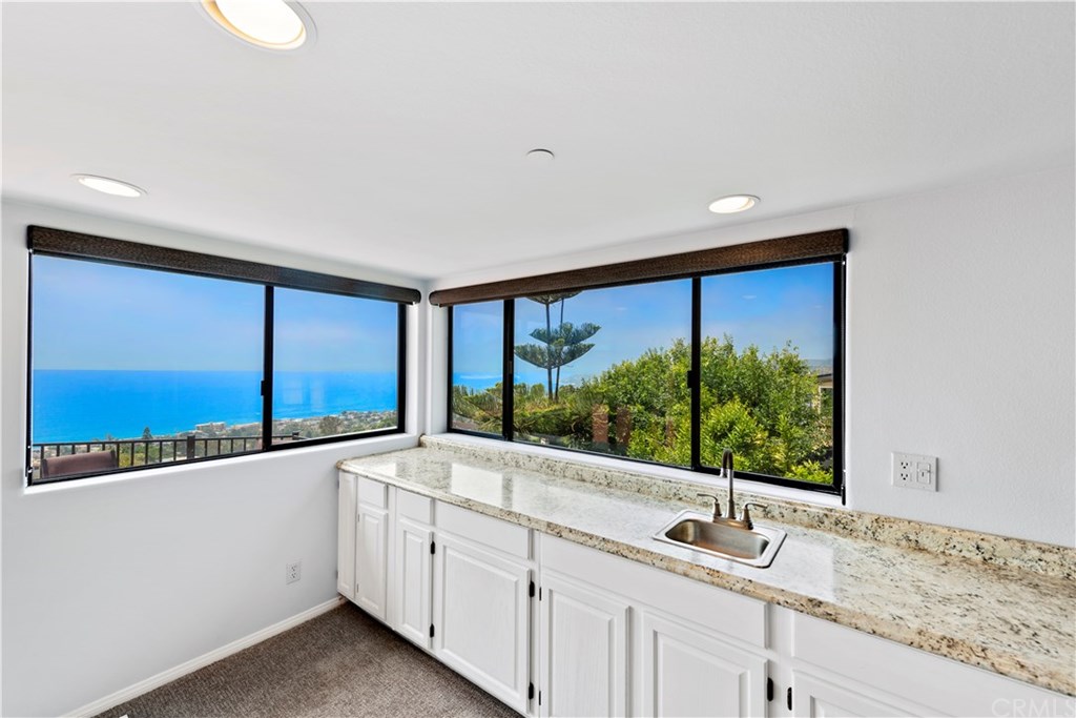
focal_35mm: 14
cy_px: 359
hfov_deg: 104.2
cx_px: 538
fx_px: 418
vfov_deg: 81.2
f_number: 7.1
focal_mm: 14
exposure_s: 1/30
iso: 200
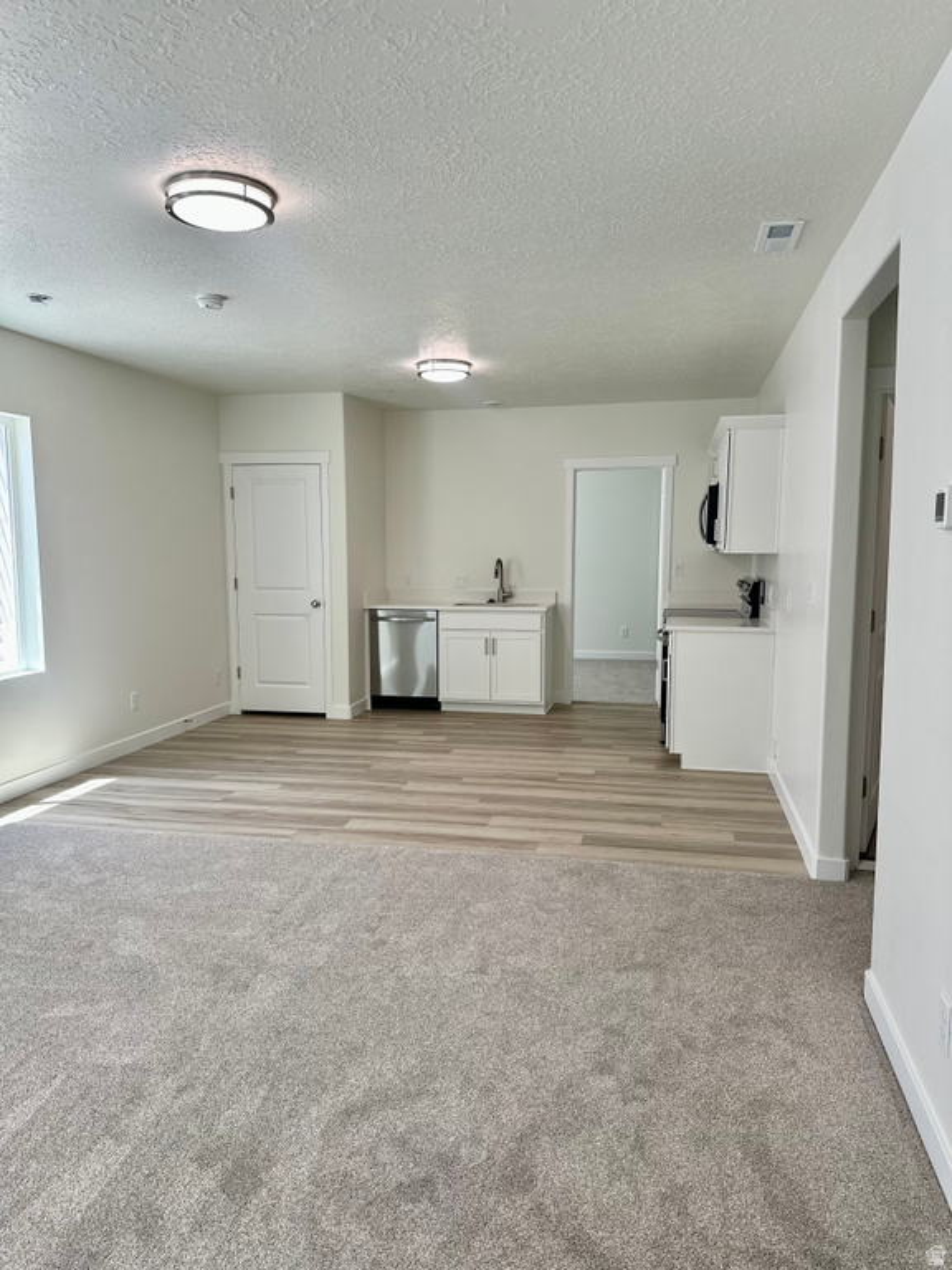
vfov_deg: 71.6
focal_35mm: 24
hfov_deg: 56.8
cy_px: 635
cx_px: 476
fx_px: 880
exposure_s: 1/162
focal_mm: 6.86
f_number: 1.78
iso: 80
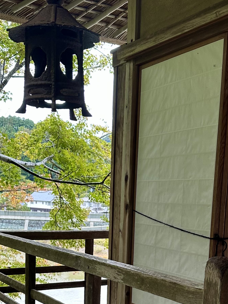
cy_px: 261
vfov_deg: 34.0
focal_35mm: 54
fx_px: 474
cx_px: 104
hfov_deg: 27.0
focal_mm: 6.86
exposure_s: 1/121
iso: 125
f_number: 1.78
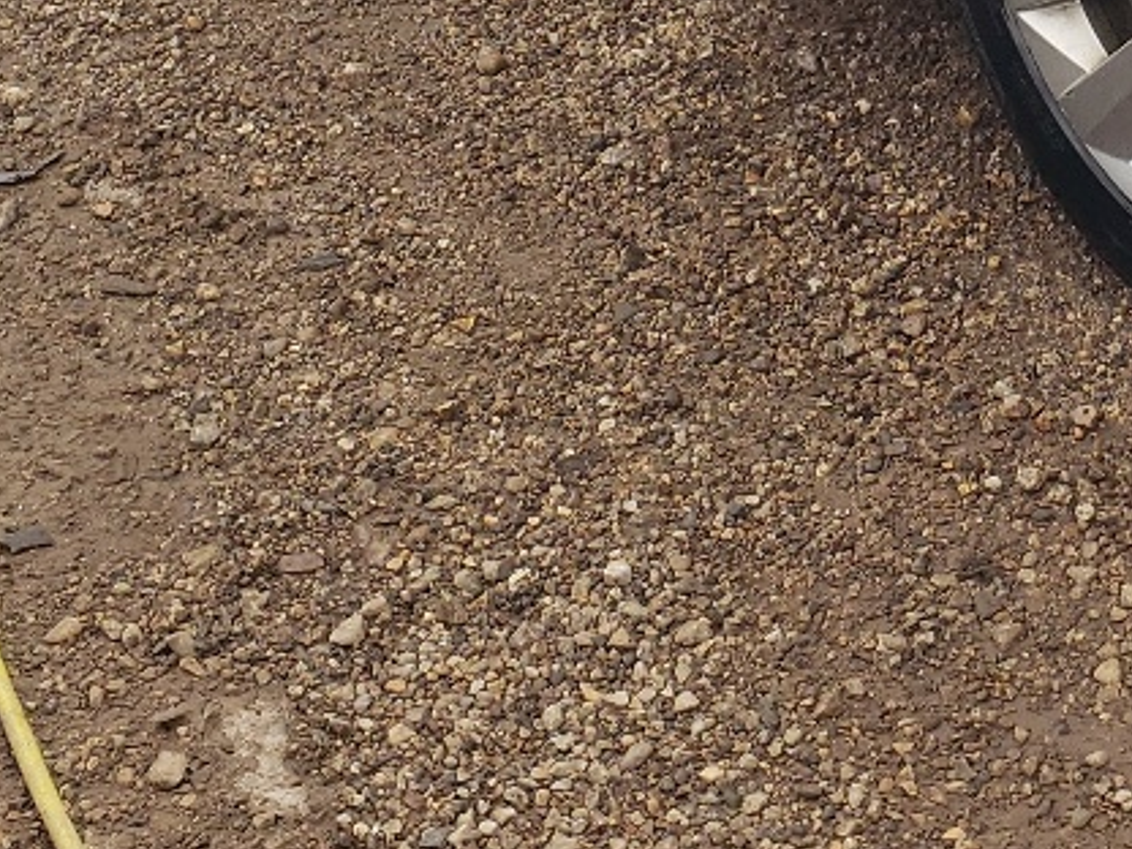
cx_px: 1415
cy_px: -604
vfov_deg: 13.5
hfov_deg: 18.5
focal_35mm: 100
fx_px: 3270
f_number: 1.5
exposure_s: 1/476
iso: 50
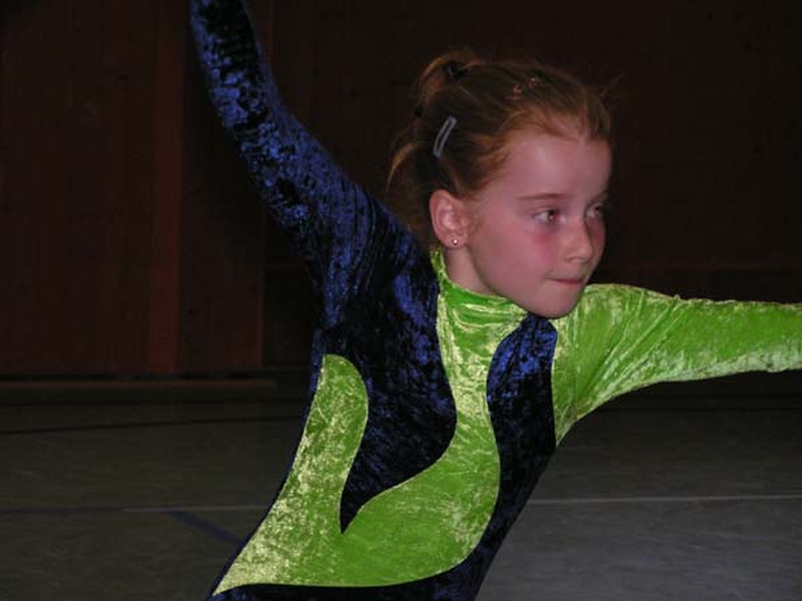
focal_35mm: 197
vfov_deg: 7.5
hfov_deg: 10.0
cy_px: 300
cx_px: 401
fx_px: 4564
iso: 200
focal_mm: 30.1
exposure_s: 1/200
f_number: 3.5
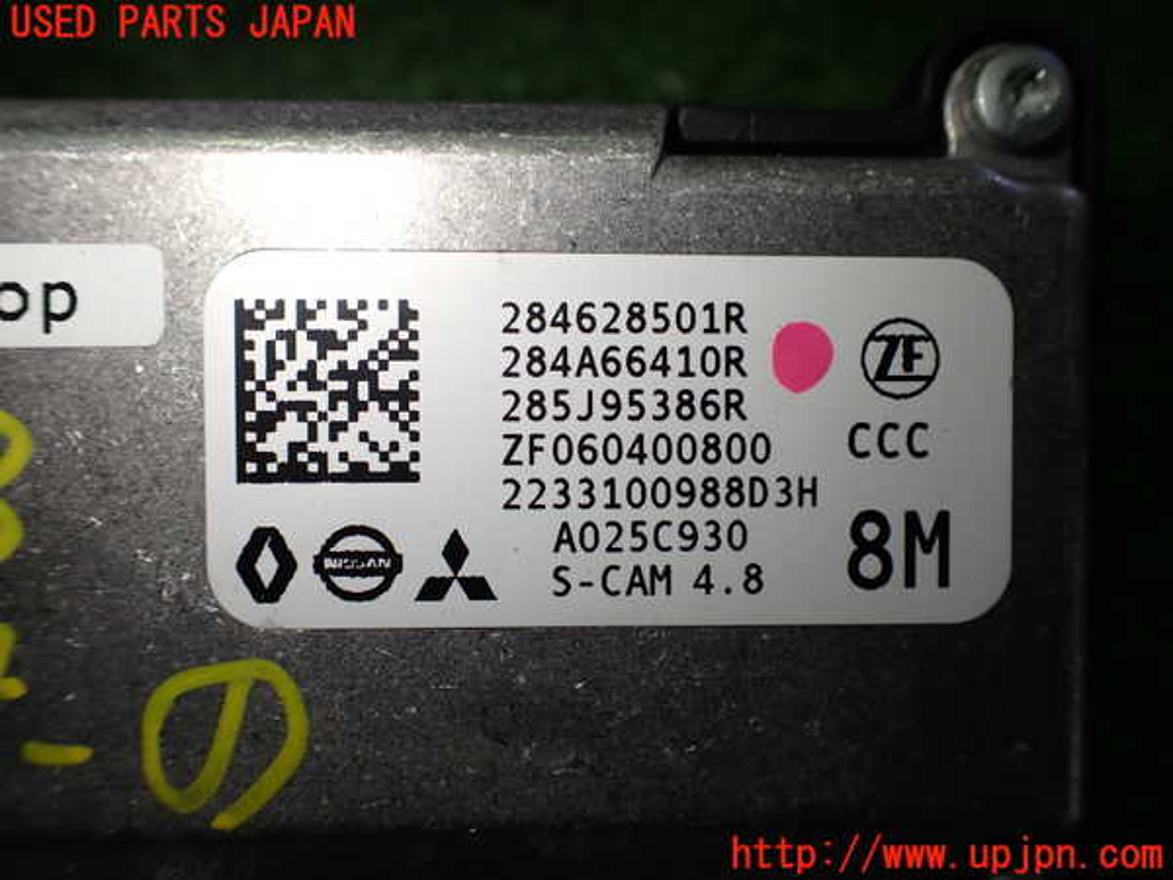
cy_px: 440
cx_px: 586
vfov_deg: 46.8
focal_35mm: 30
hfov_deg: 60.0
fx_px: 1017
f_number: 2.3
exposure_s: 1/200
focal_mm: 5.4
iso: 100
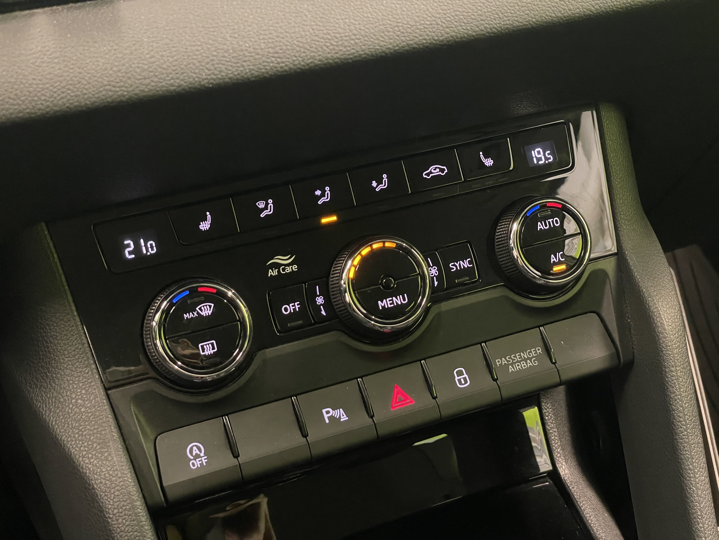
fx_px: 1080
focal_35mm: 52
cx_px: 360
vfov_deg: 28.0
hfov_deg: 36.8
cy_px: 270
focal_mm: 6
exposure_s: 1/50
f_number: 2
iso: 800
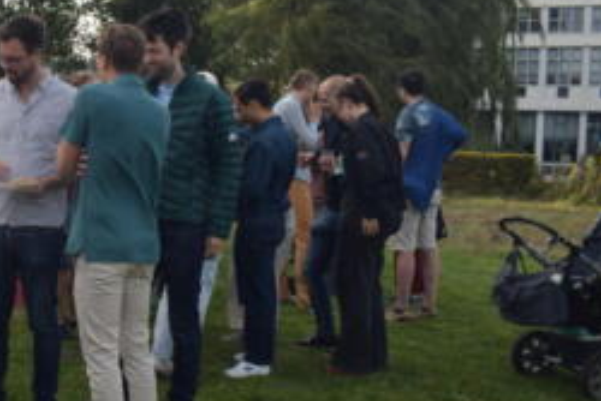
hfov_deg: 33.8
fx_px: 902
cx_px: 5
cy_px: 196
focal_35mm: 54
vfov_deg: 25.1
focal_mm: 18
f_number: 8
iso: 250
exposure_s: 1/250
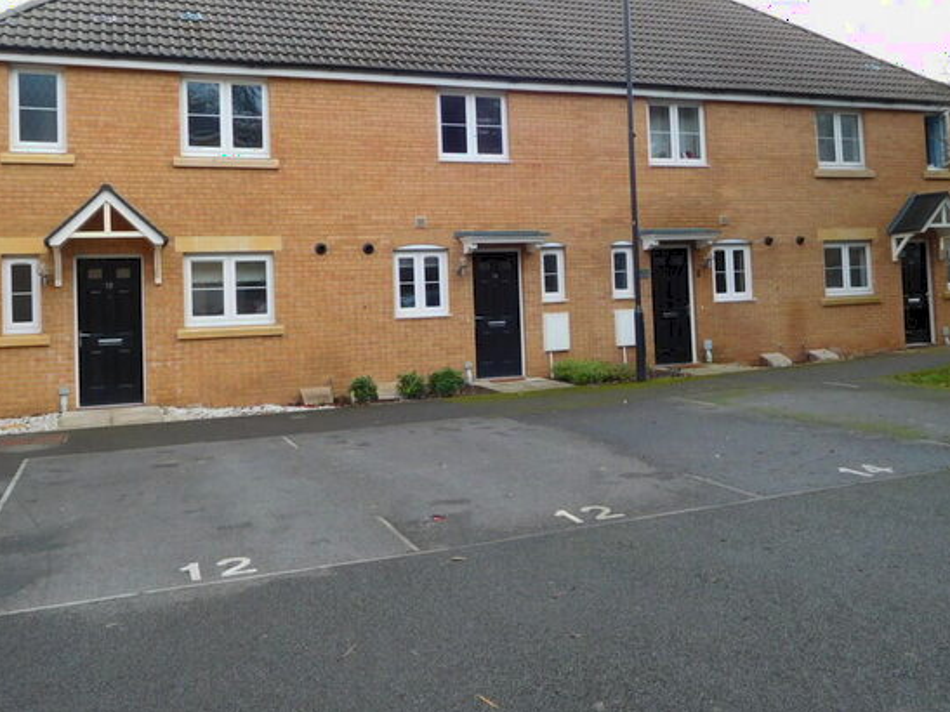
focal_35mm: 32
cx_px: 486
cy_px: 261
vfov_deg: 43.7
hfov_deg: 56.8
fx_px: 878
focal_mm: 4.5
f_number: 3.4
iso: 125
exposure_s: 1/160
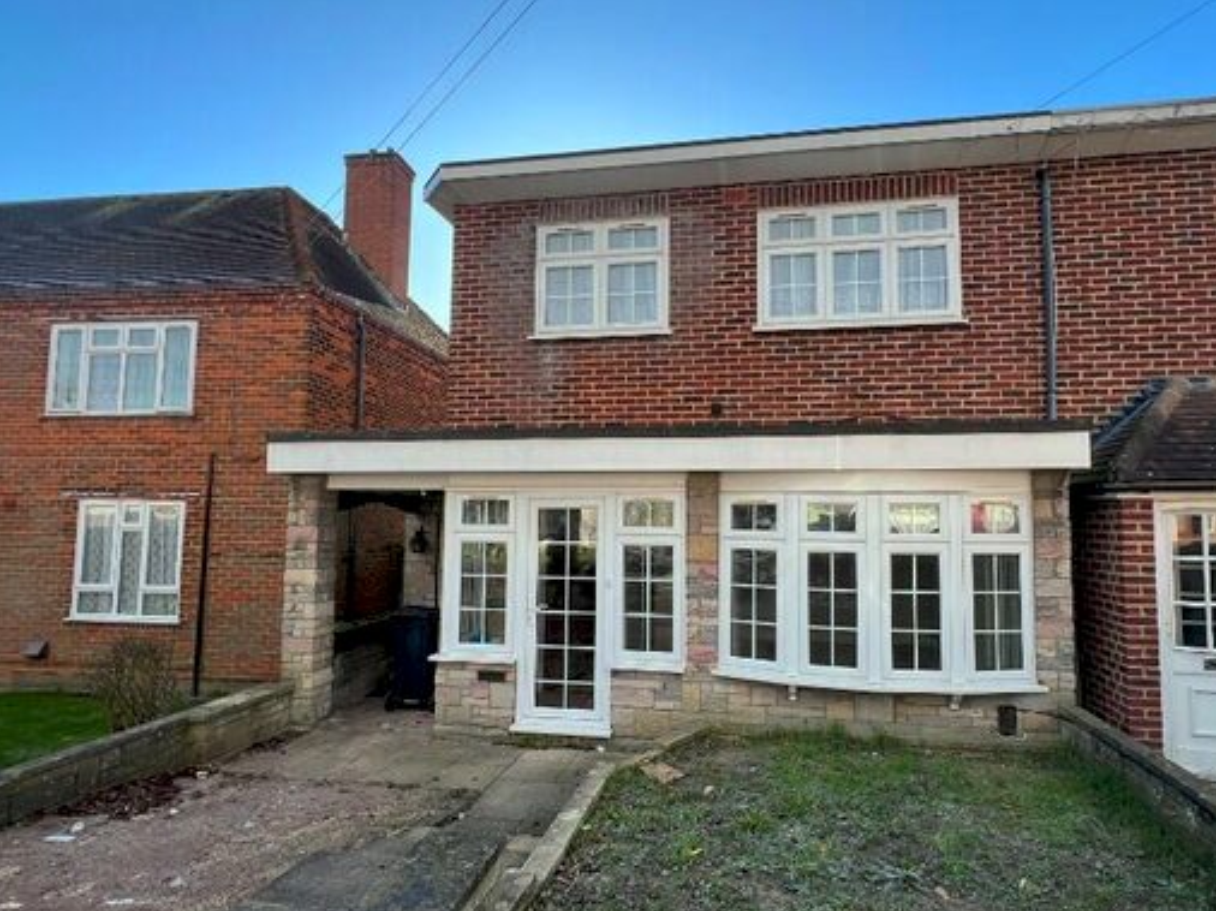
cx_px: 668
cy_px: 472
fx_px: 632
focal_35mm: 18
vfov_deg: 71.5
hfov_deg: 87.5
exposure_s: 1/398
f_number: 1.8
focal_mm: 1.57
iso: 32
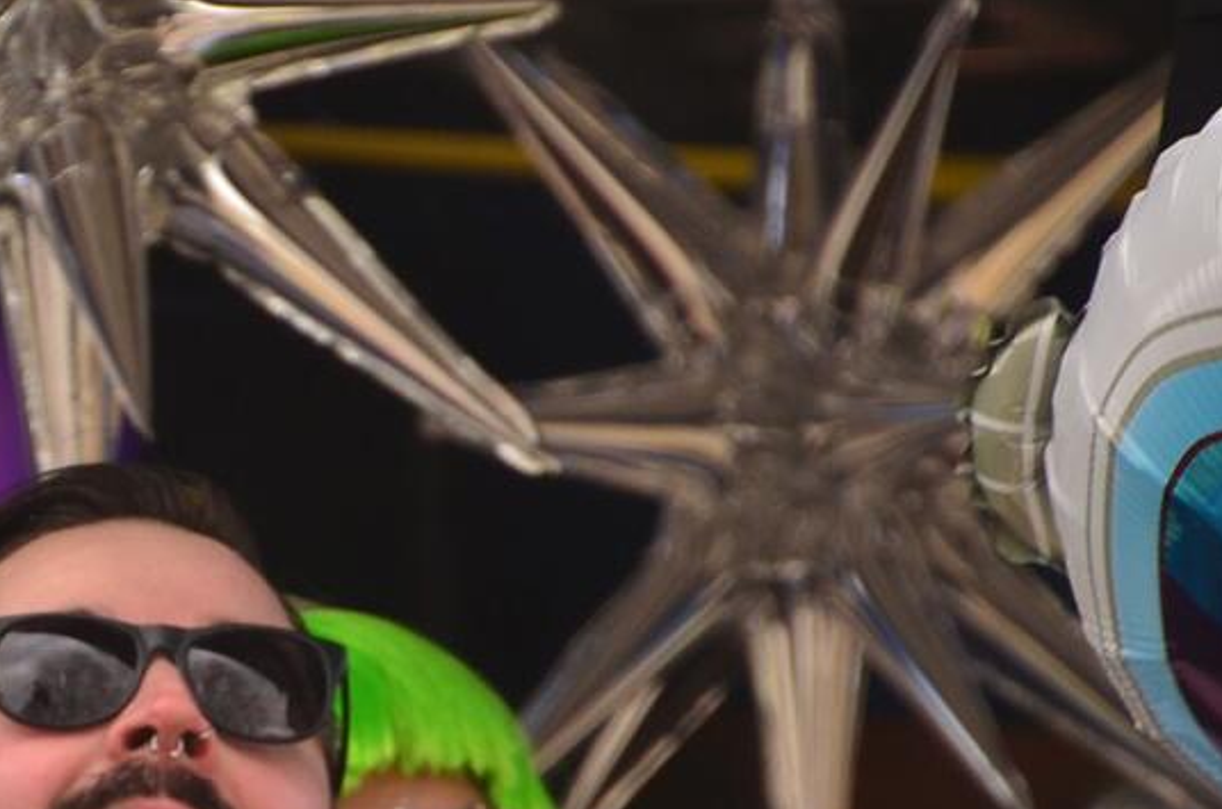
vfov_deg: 1.7
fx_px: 27641
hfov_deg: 2.5
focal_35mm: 816
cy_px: 556
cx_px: 57
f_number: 6.3
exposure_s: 1/200
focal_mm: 270
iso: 400
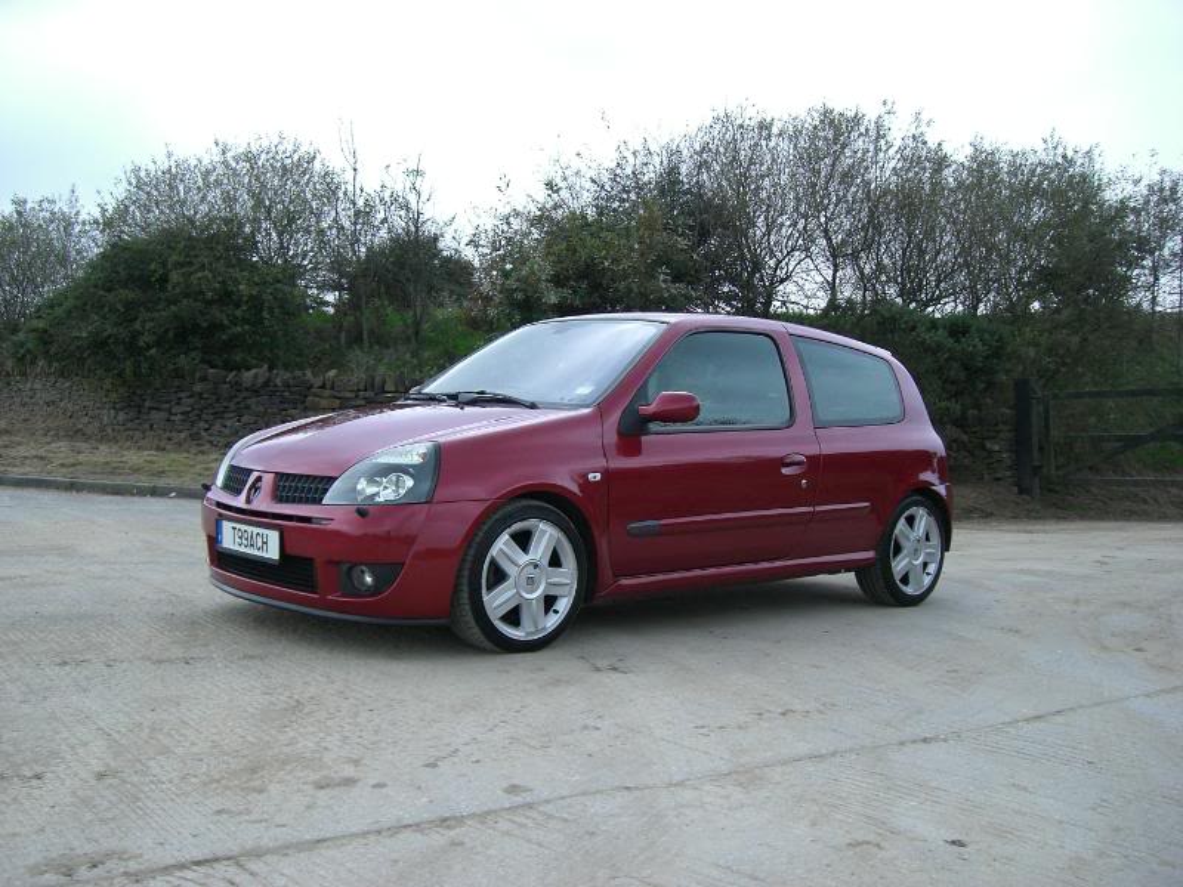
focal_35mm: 38
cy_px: 444
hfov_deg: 49.0
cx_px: 592
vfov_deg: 37.7
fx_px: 1299
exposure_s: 1/160
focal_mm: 6.2
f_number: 2.7
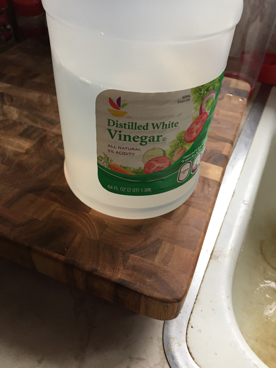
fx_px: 308
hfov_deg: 48.2
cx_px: 138
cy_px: 184
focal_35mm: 29
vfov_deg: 61.7
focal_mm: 4.15
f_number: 2.2
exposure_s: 1/30
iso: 40
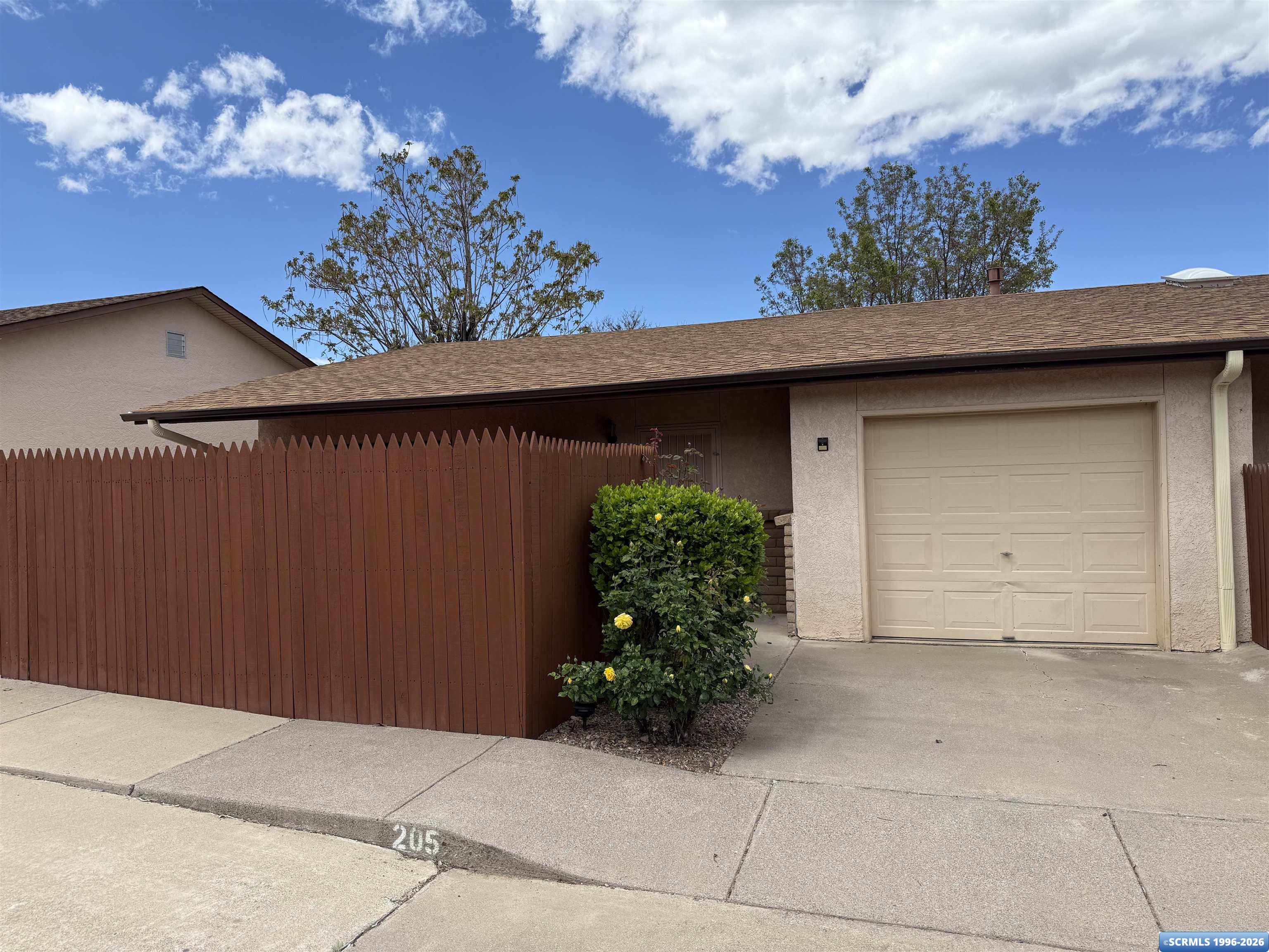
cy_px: 476
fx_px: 880
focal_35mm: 24
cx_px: 634
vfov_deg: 56.8
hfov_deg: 71.6
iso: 80
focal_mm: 6.76
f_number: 1.78
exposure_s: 1/3279
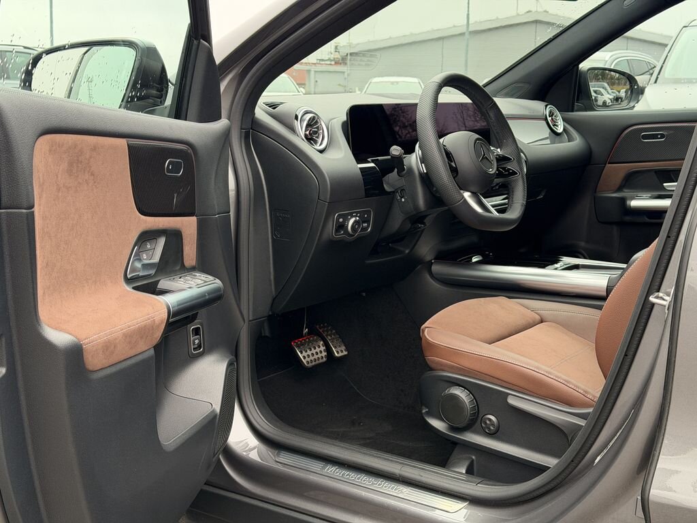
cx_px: 348
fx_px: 966
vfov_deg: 30.3
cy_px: 262
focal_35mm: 48
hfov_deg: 39.7
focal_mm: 6.76
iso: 125
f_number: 1.78
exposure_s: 1/151
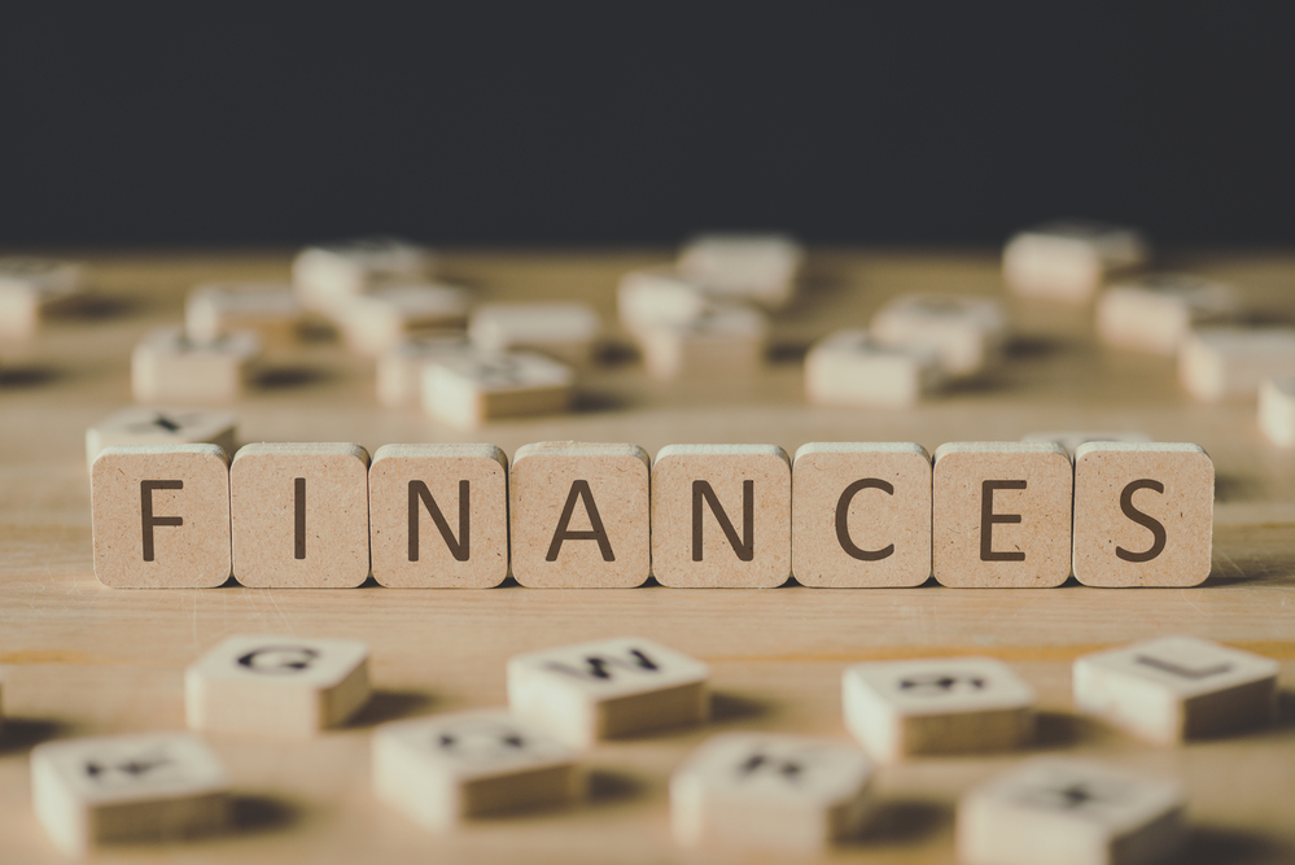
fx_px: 3779
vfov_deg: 13.1
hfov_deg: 19.4
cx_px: 648
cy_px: 432
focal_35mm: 105
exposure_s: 1/200
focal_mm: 105
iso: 320
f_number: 5
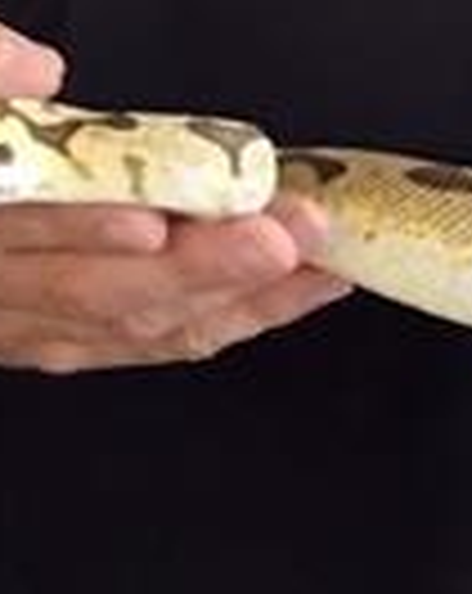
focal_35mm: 135
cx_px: 202
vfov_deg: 14.0
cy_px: -27
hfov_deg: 11.4
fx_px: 2366
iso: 50
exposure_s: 1/15
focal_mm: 3.99
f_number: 1.8
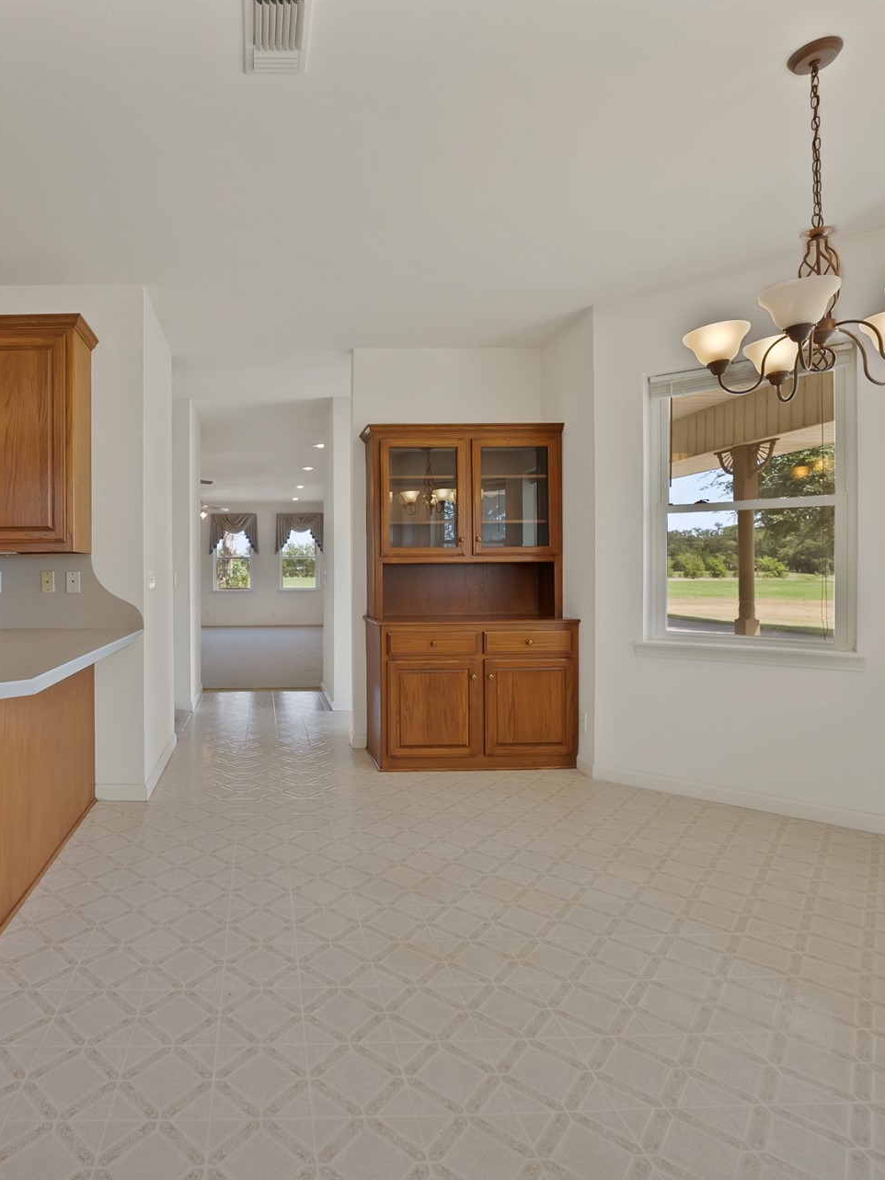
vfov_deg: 87.8
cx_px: 268
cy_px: 580
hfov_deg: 68.7
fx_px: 614
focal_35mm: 18
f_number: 9
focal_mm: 12
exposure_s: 1/8
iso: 640
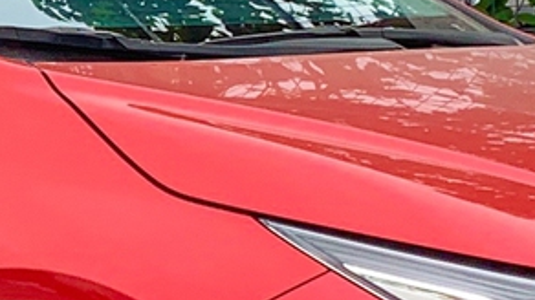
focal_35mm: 194
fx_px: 2751
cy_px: 154
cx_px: -33
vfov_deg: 6.3
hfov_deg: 11.0
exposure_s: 1/750
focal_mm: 4.25
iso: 25
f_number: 1.8
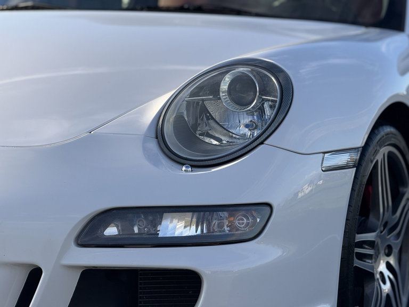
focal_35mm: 120
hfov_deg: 16.4
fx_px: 1418
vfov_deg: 12.3
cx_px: 204
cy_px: 154
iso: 50
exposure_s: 1/820
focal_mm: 15.66
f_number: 2.8
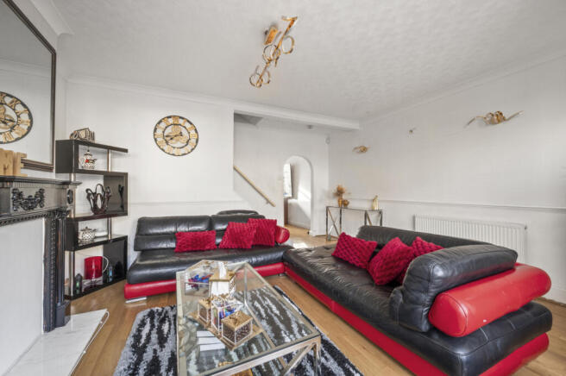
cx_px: 283
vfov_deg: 81.1
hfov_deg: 104.3
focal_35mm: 14
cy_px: 188
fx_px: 220
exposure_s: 1.6
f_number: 16
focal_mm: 14
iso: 250
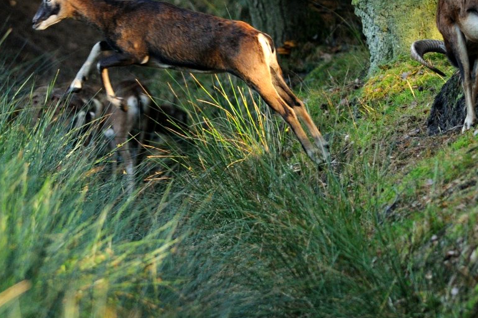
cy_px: 93
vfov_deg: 2.0
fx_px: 9311
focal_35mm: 702
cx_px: 269
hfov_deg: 2.9
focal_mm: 300
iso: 640
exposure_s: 1/320
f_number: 4
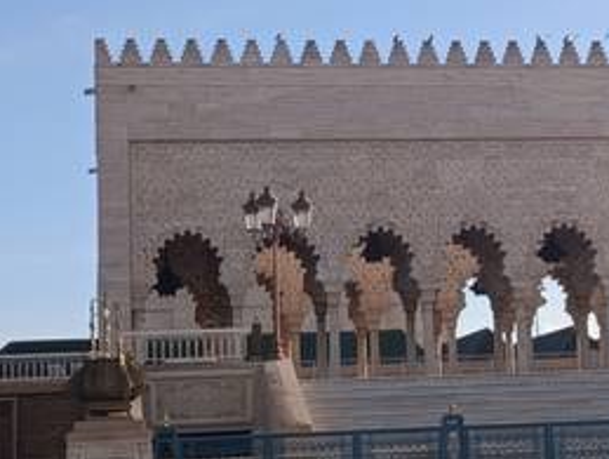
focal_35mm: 111
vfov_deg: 13.4
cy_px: 188
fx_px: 1956
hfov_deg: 17.5
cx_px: 522
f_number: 1.7
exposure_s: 1/681
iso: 52
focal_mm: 5.24
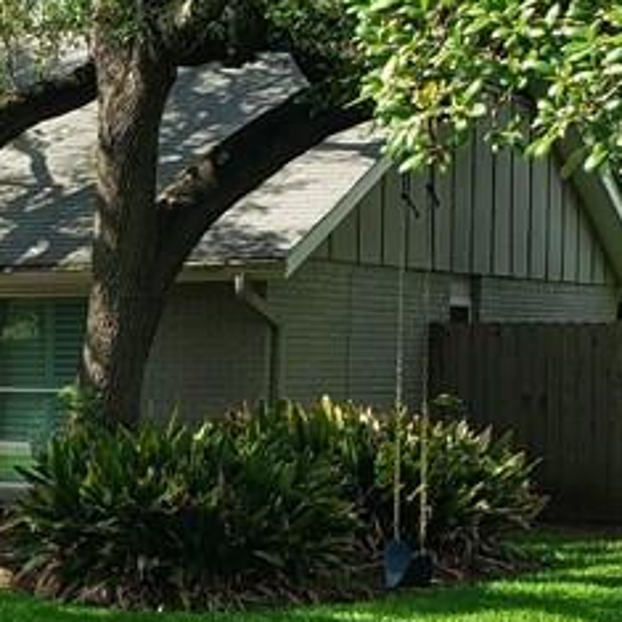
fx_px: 2033
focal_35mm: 100
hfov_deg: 16.6
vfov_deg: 17.3
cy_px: 484
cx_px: -135
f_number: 2.4
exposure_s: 1/416
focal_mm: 4.3
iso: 50
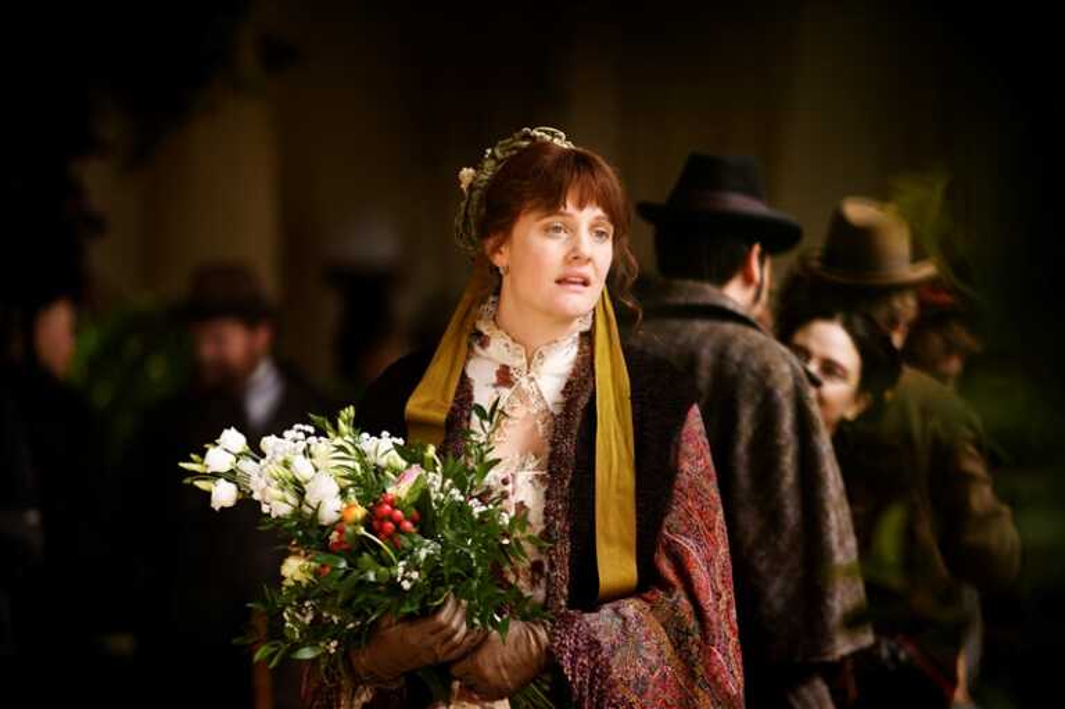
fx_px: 5913
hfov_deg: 10.3
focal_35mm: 200
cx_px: 532
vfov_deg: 6.9
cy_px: 354
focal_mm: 200
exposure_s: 1/250
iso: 400
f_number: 3.2
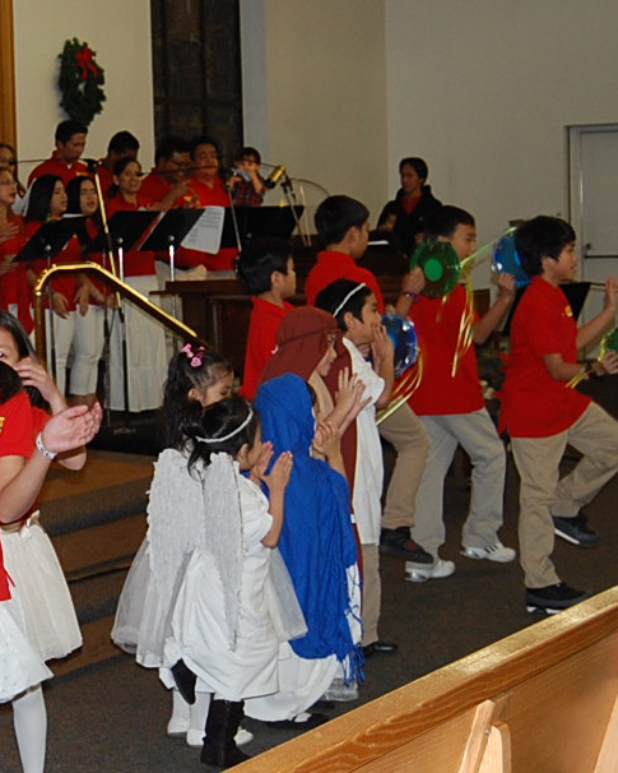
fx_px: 2472
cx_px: 8
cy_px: 411
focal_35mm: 108
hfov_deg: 14.0
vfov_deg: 17.8
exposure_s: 1/60
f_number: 4.5
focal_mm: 31
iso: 500
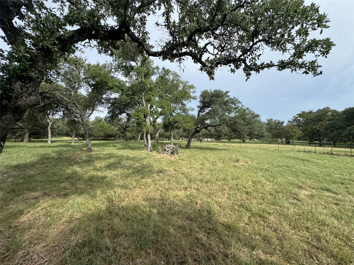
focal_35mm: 14
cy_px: 132
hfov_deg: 102.1
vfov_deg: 85.7
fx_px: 143
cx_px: 177
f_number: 2.2
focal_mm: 2.22
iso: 50
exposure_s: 1/1063
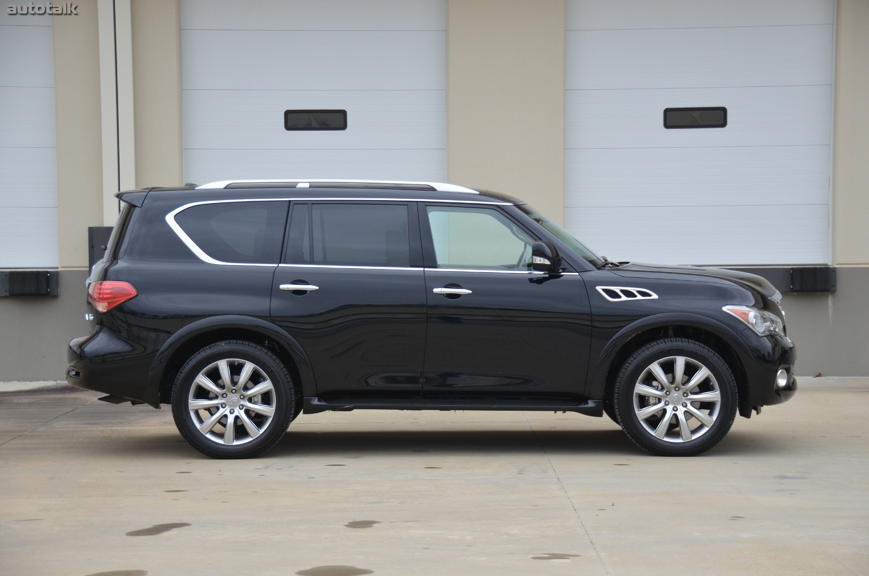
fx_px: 2024
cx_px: 434
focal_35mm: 84
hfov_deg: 24.2
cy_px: 288
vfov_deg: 16.2
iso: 800
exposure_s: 1/1000
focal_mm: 56
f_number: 4.8
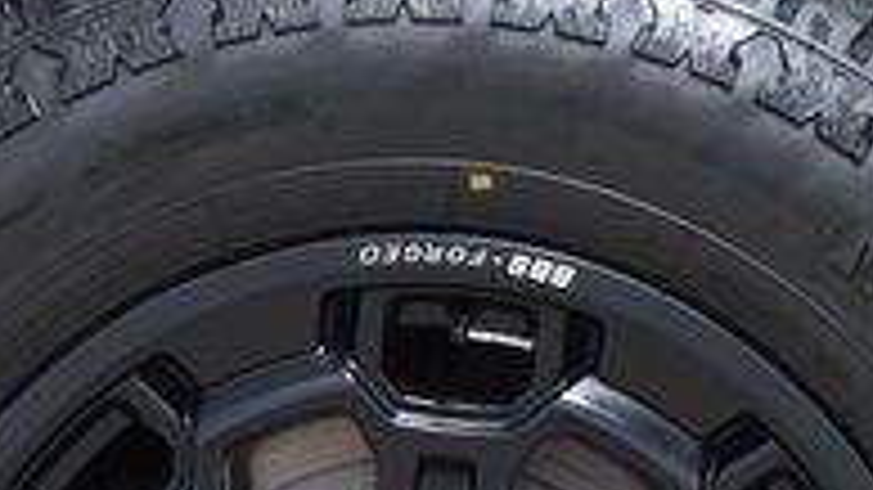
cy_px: 762
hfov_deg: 9.0
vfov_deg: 5.0
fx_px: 5531
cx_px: 414
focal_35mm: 239
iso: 1600
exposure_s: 1/60
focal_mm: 46
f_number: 2.8
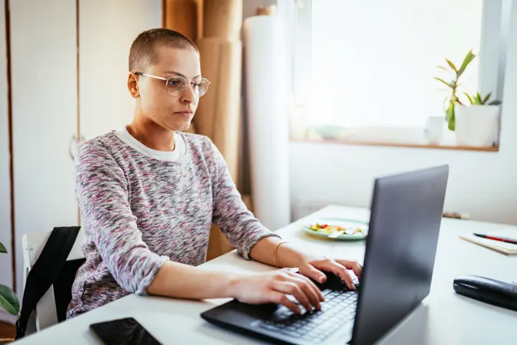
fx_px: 503
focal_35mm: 35
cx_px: 258
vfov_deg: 37.9
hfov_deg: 54.4
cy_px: 172
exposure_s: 1/400
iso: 250
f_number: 1.4
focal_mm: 35
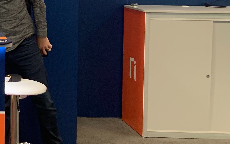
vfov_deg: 14.4
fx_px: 558
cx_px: -93
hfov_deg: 20.6
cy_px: -3
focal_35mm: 89
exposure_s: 1/60
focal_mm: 4.25
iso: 200
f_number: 1.8
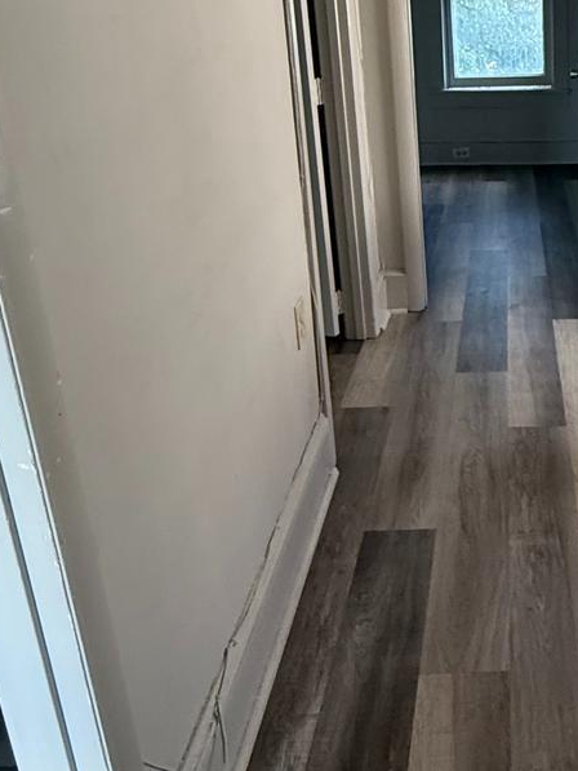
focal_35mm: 36
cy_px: 185
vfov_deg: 49.1
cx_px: 542
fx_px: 801
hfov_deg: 36.7
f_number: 2.2
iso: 320
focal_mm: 2.22
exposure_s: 1/91
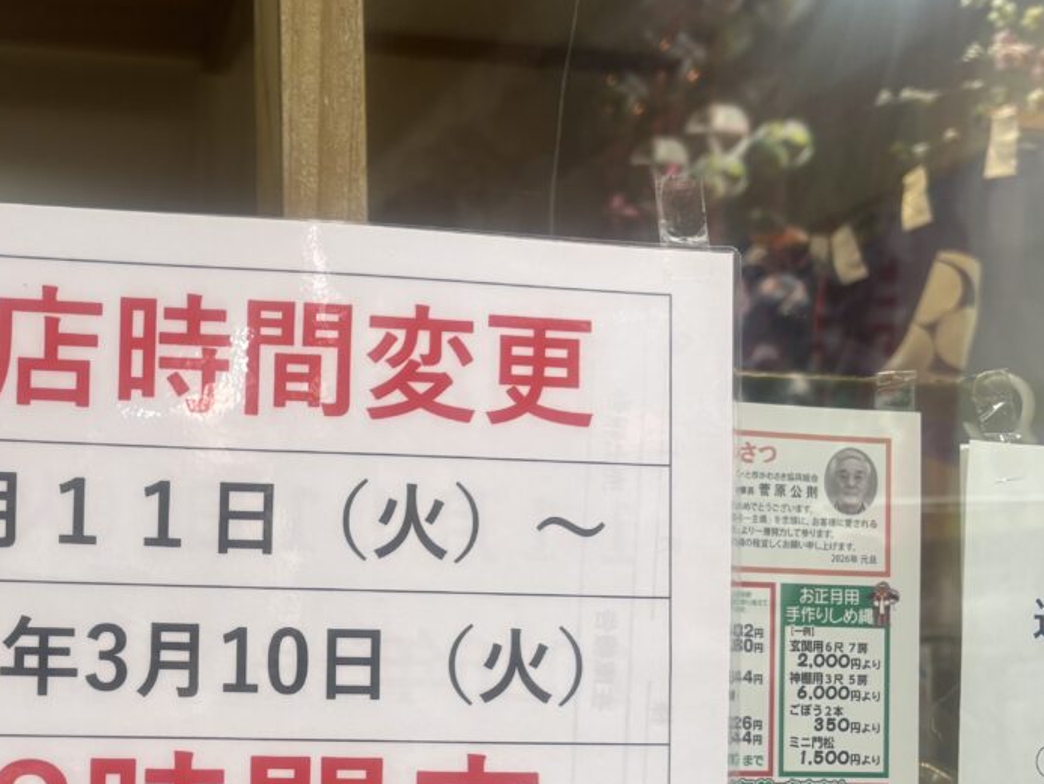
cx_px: 131
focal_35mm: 48
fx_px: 1448
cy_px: 621
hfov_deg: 37.4
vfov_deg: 29.6
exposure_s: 1/50
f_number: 1.6
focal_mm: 5.96
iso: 64
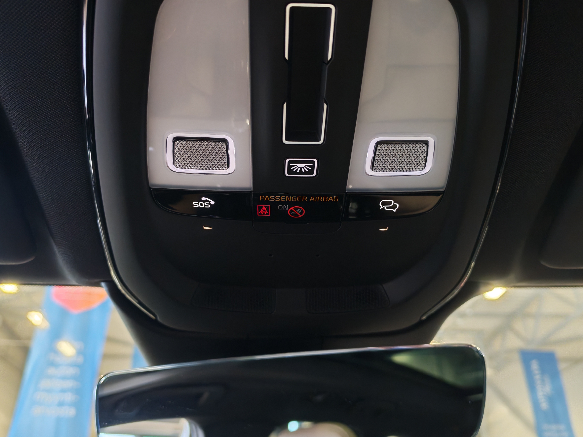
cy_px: 218
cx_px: 292
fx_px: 522
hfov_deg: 58.4
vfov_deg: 45.4
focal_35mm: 31
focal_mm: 6.12
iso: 764
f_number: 1.9
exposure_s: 1/50
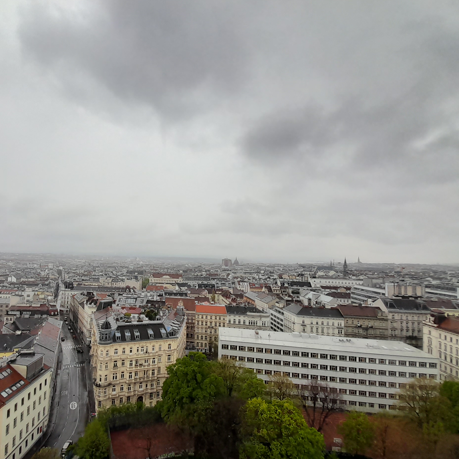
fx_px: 240
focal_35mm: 16
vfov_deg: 87.4
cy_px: 236
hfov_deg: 85.2
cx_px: 164
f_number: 2.2
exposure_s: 1/437
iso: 40
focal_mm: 1.13
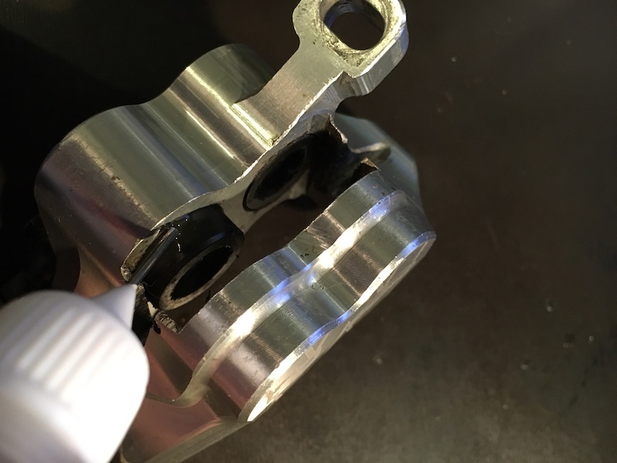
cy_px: 232
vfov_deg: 48.2
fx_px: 517
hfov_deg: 61.7
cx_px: 308
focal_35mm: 29
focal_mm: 4.15
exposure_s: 1/17
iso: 200
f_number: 2.2
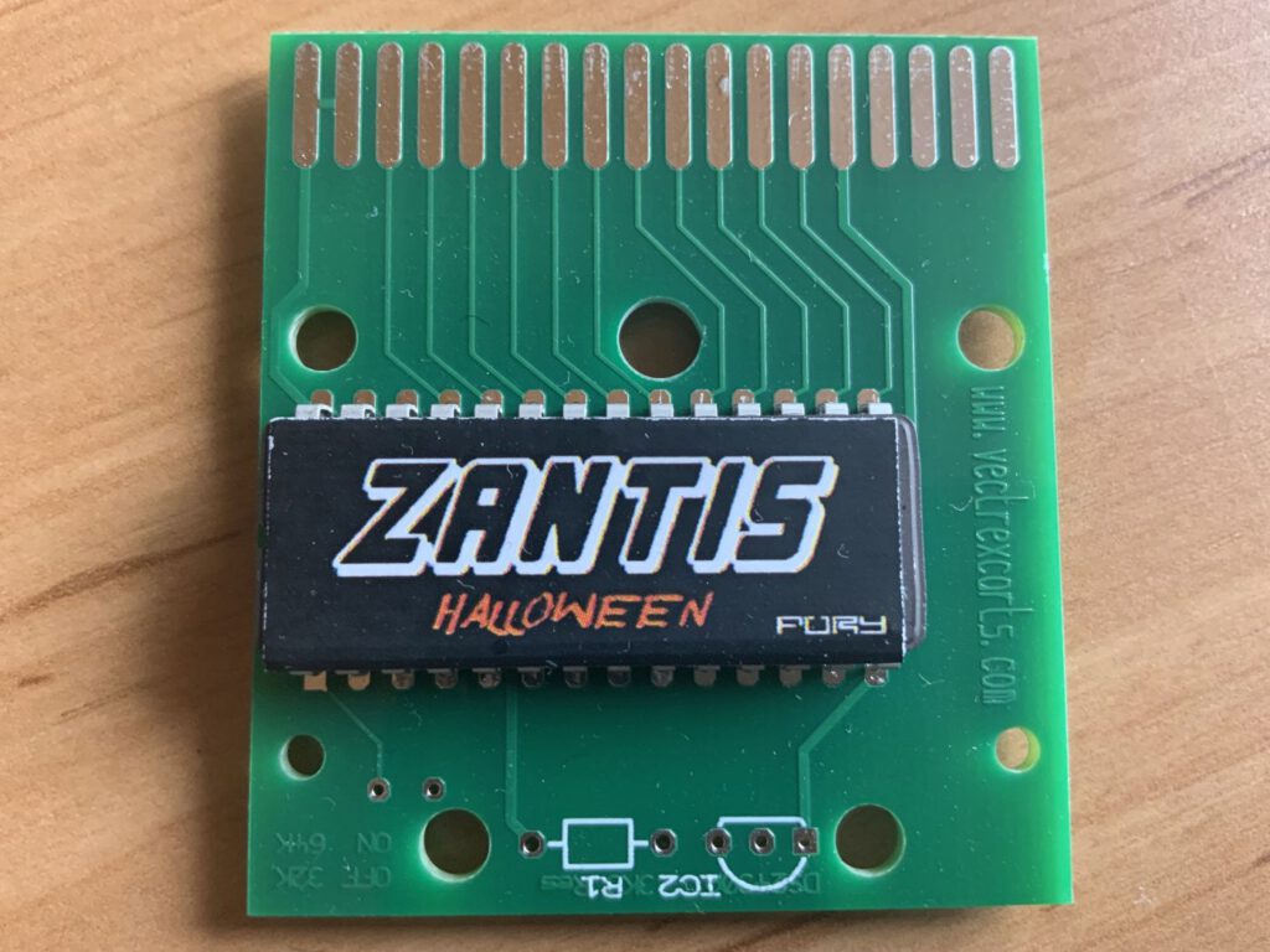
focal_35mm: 29
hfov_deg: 61.7
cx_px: 635
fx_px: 1064
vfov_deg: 48.2
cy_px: 476
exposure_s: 1/60
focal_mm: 3
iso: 160
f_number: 1.8
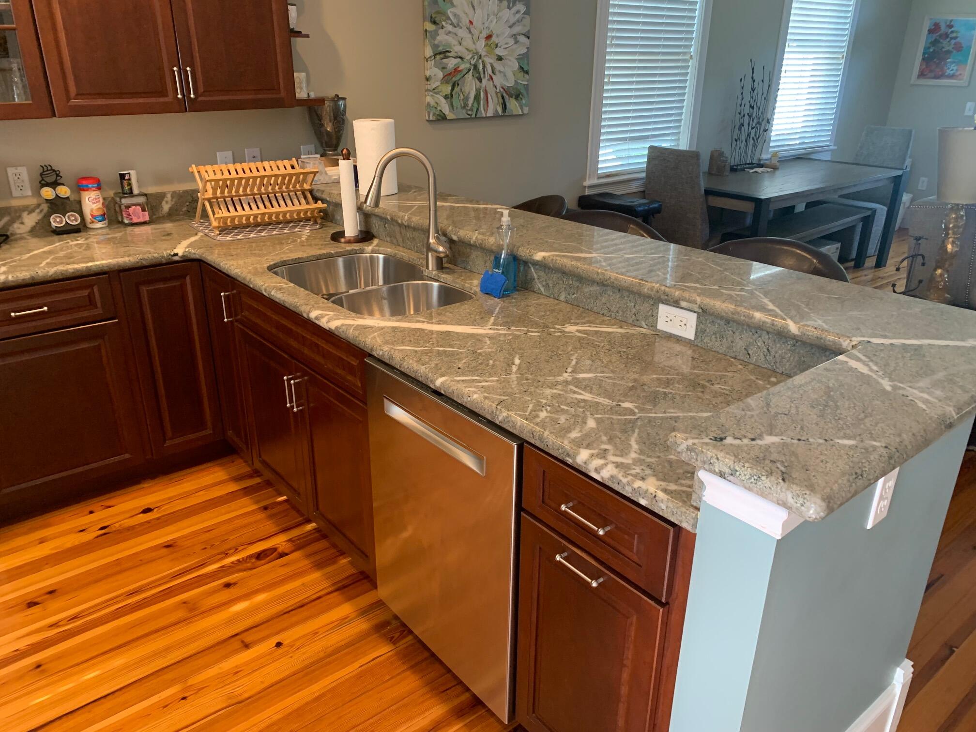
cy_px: 366
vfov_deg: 53.1
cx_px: 488
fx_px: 733
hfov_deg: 67.3
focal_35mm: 26
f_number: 1.8
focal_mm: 4.25
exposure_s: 1/60
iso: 200
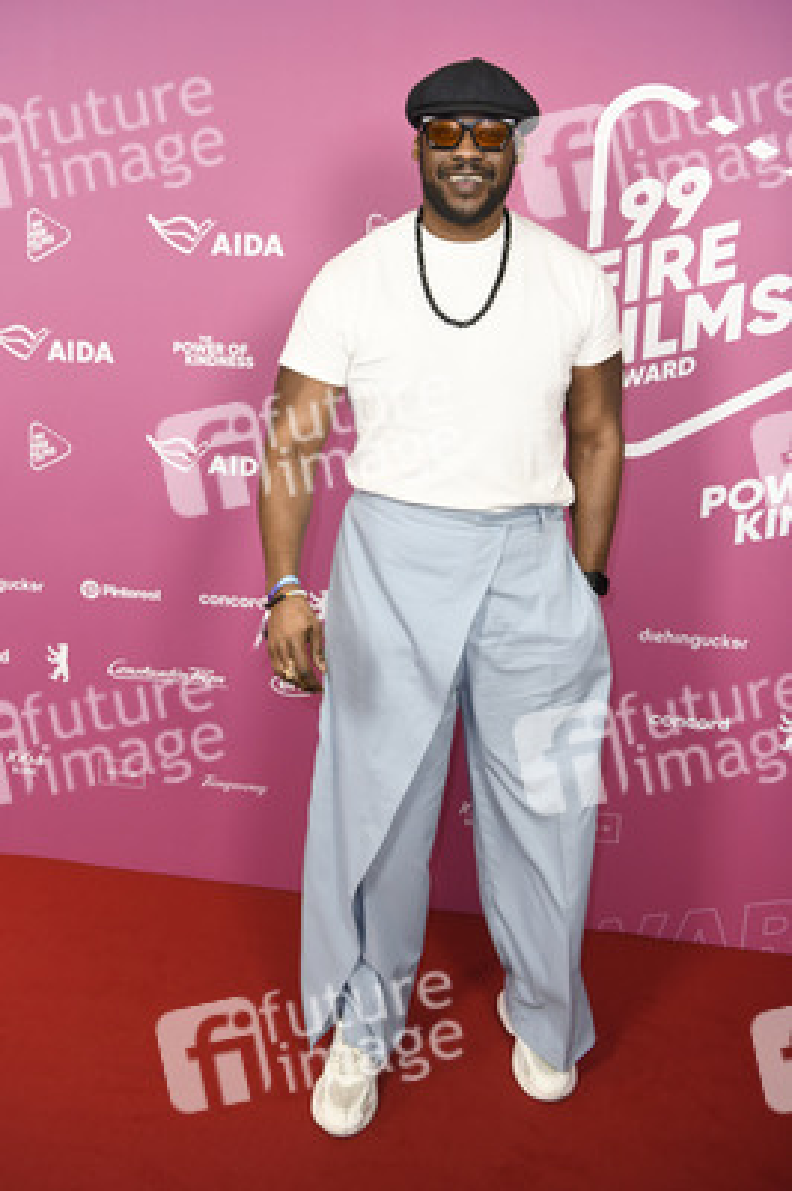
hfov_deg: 41.0
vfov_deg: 58.8
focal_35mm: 32
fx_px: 1058
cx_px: 396
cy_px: 596
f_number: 4
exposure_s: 1/320
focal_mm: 32
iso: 800
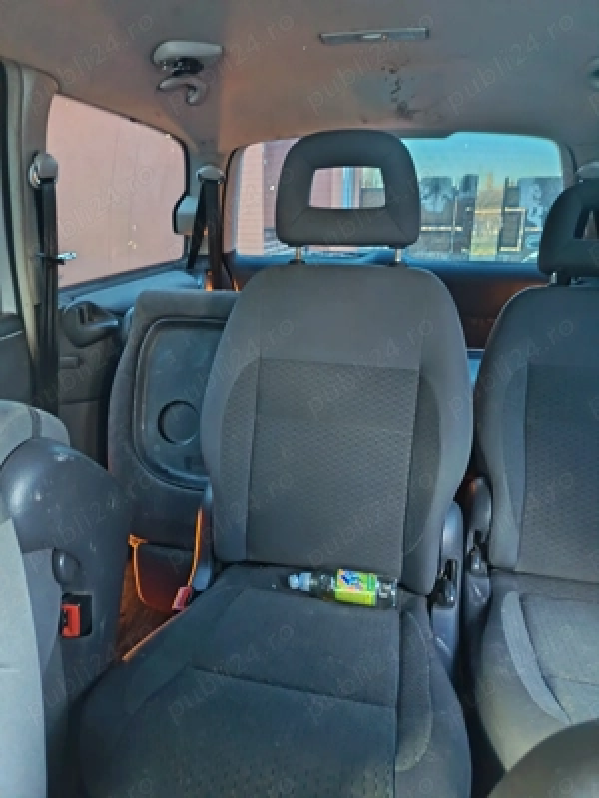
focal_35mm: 24
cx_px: 300
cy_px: 399
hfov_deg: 56.8
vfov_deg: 71.6
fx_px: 554
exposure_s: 1/20
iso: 6956
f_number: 1.75
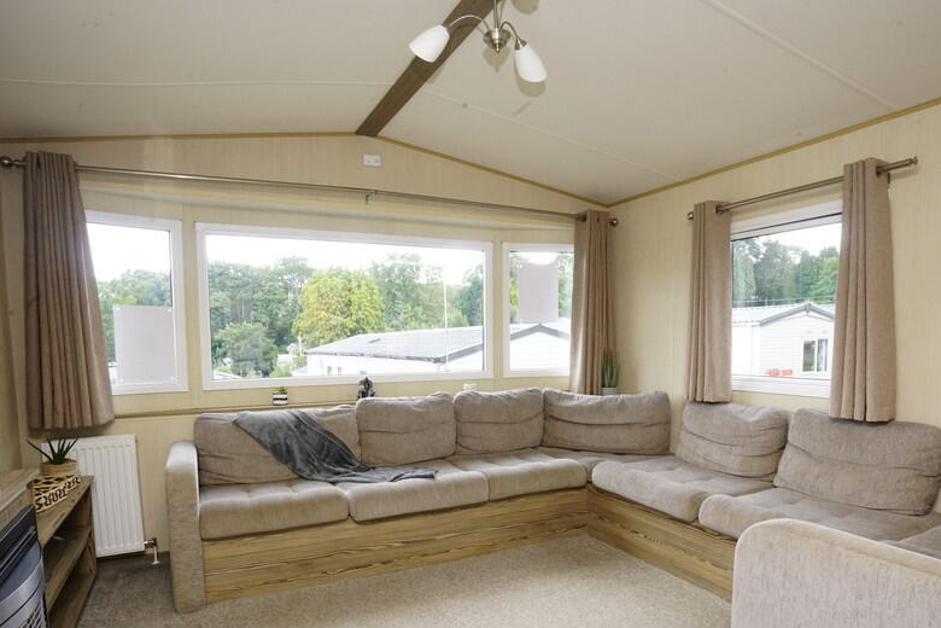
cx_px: 462
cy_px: 392
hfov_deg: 81.2
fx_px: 549
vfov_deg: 58.8
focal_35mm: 21
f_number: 18
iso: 3200
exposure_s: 1/60
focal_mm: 16
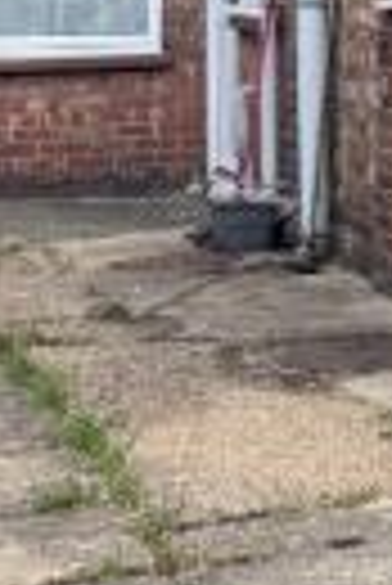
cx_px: 1124
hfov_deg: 9.8
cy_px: -20
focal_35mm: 112
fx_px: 1824
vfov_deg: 17.7
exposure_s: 1/1488
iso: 80
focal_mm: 6.76
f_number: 1.78
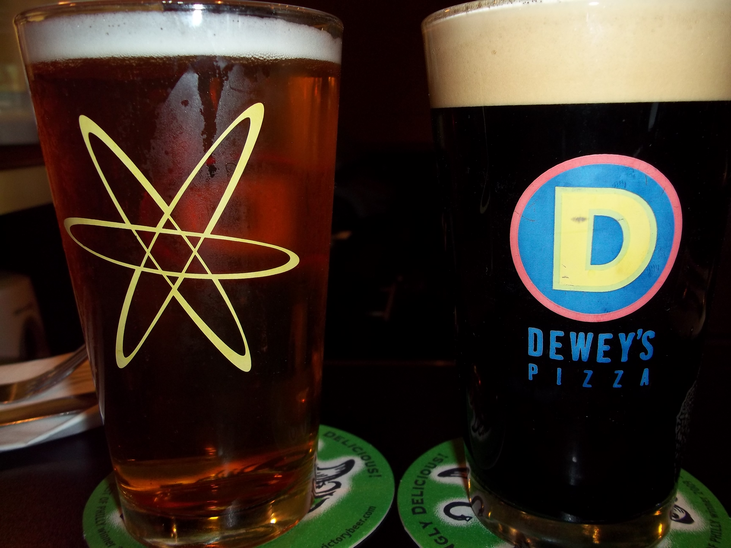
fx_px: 676
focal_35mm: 32
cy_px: 274
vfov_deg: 44.2
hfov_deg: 56.8
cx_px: 366
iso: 80
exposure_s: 1/30
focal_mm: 5.7
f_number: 2.9
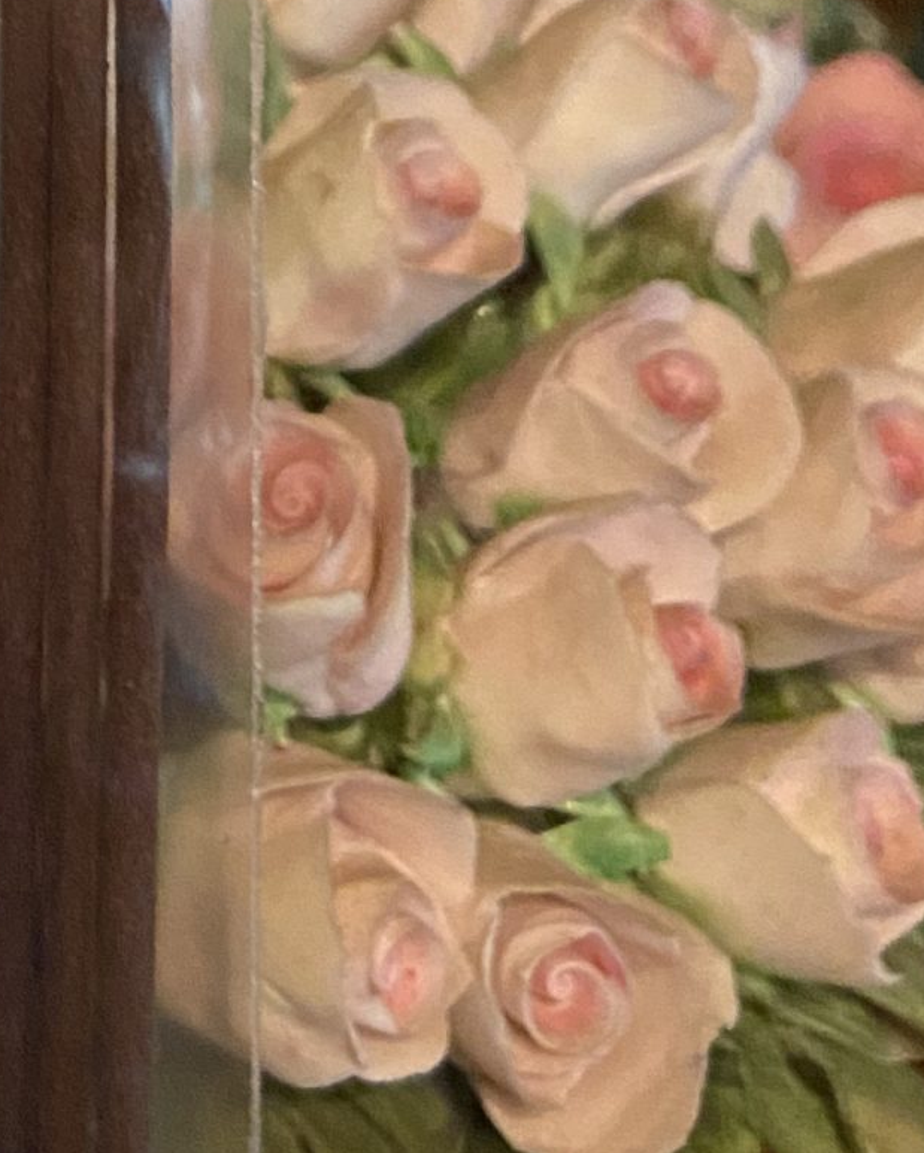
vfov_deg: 20.3
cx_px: -258
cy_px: -452
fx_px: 2870
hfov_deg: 17.2
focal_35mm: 84
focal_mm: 4.25
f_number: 1.8
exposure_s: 1/30
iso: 640
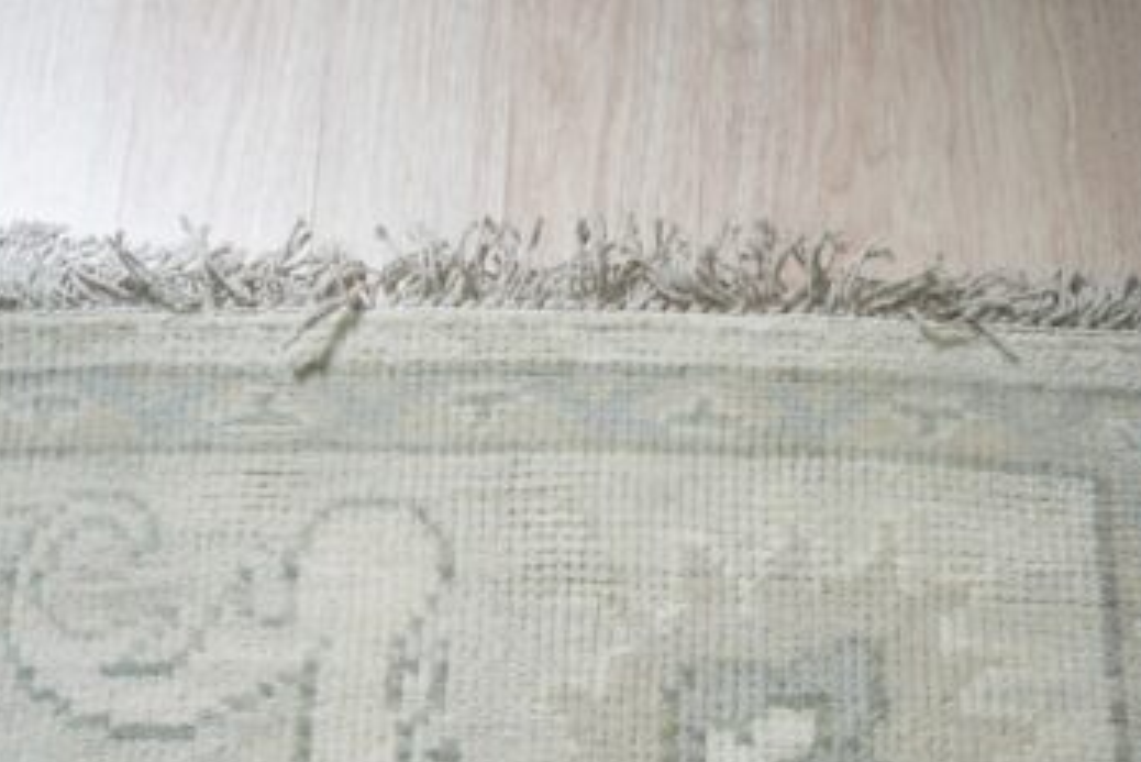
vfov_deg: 18.6
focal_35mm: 72
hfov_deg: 27.8
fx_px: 2295
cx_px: 702
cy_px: 656
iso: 400
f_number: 2.8
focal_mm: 41.8
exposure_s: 1/160
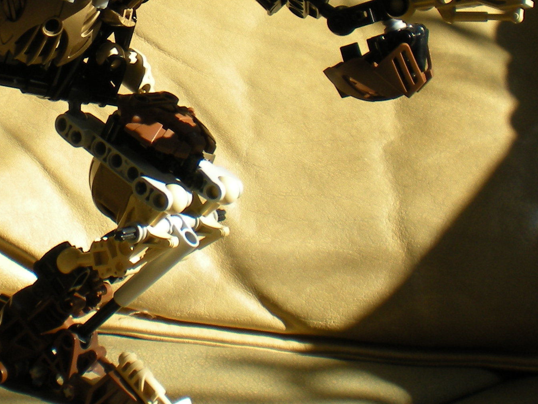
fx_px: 1430
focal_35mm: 92
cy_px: 92
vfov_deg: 16.0
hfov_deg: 21.0
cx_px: 90
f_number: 4.6
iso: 64
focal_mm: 6.3
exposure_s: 1/176
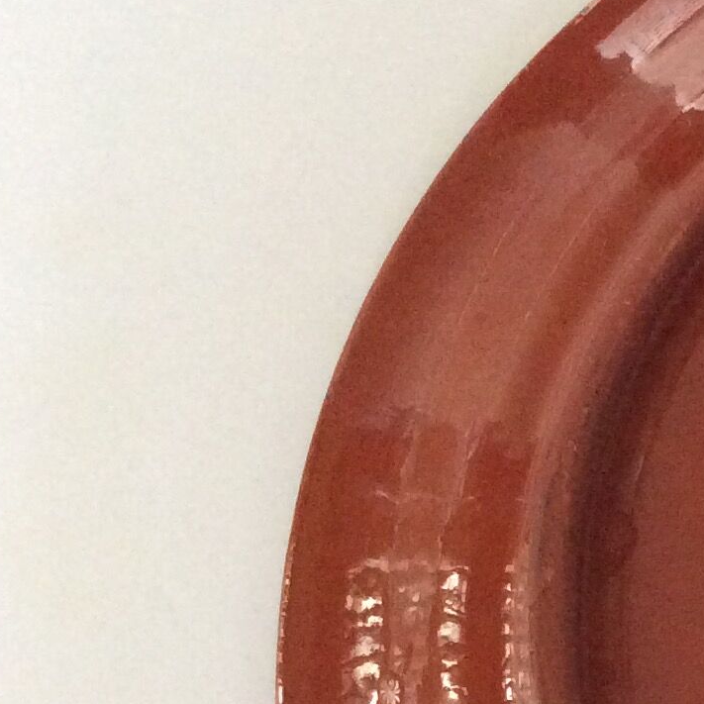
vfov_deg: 16.6
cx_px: 1270
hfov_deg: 14.8
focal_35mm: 103
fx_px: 2370
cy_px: 698
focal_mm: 3.3
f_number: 2.4
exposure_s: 1/25
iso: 320
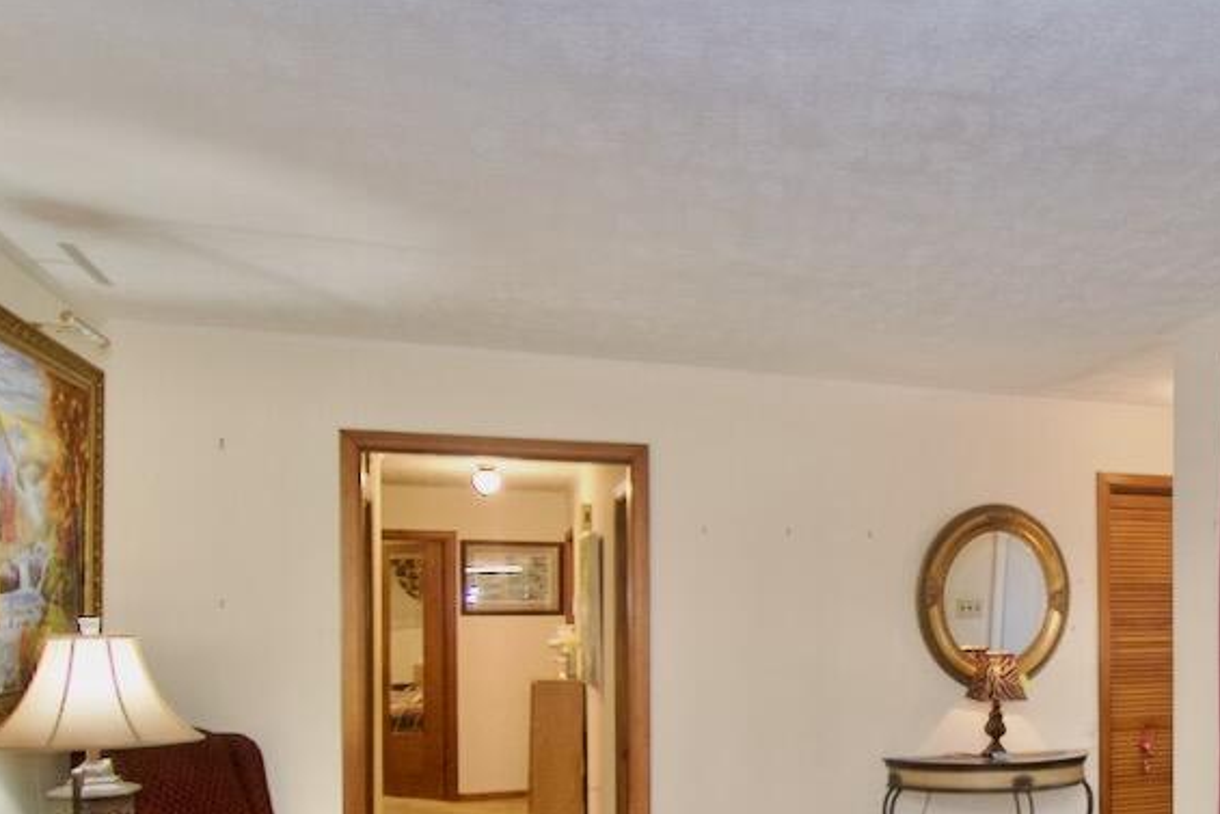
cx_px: 1058
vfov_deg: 37.7
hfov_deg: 50.6
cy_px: 635
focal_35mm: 34
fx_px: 1152
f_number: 4.5
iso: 800
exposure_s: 1/60
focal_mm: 10
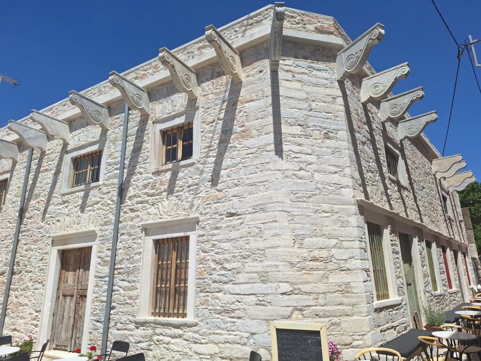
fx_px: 320
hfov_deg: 73.9
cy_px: 180
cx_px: 240
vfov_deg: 58.9
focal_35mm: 23
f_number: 1.8
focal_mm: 5.54
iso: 40
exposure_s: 1/3745
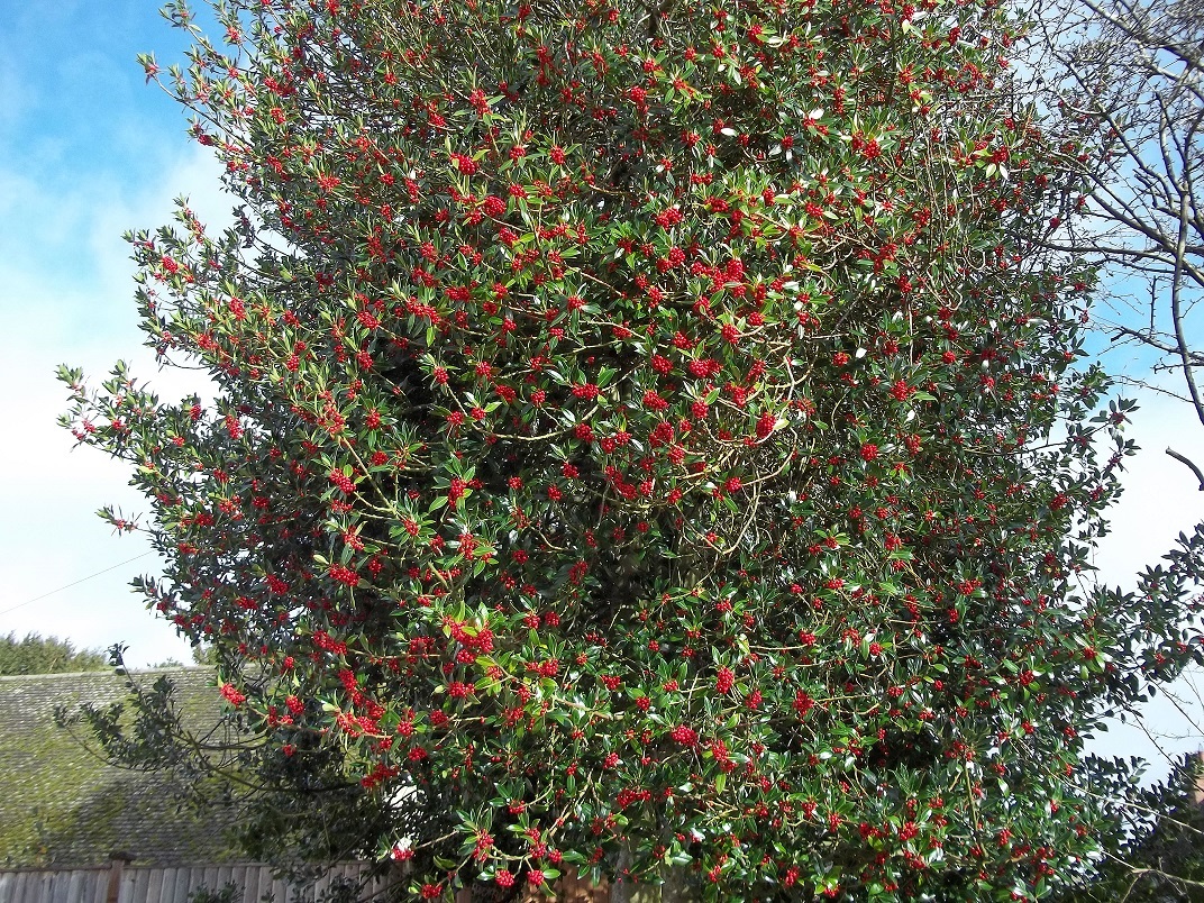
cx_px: 602
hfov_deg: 56.8
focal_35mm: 32
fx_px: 1113
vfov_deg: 44.2
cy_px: 452
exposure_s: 1/400
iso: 64
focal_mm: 5.7
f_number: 2.9
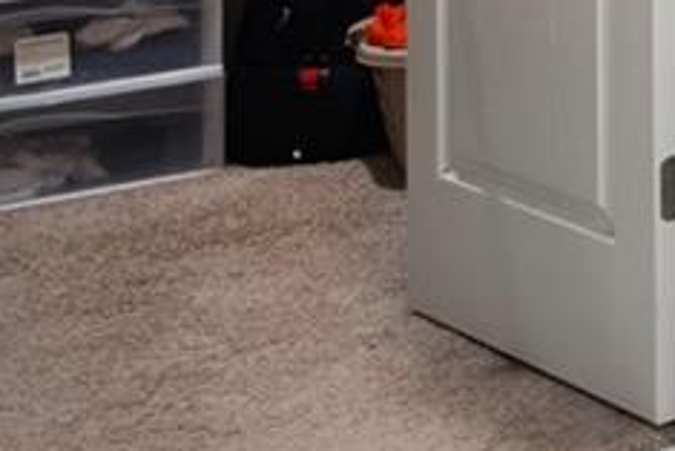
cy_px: -471
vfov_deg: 11.9
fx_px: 1914
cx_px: 1879
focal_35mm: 102
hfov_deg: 12.3
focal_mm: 10
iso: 100
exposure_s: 1
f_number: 8
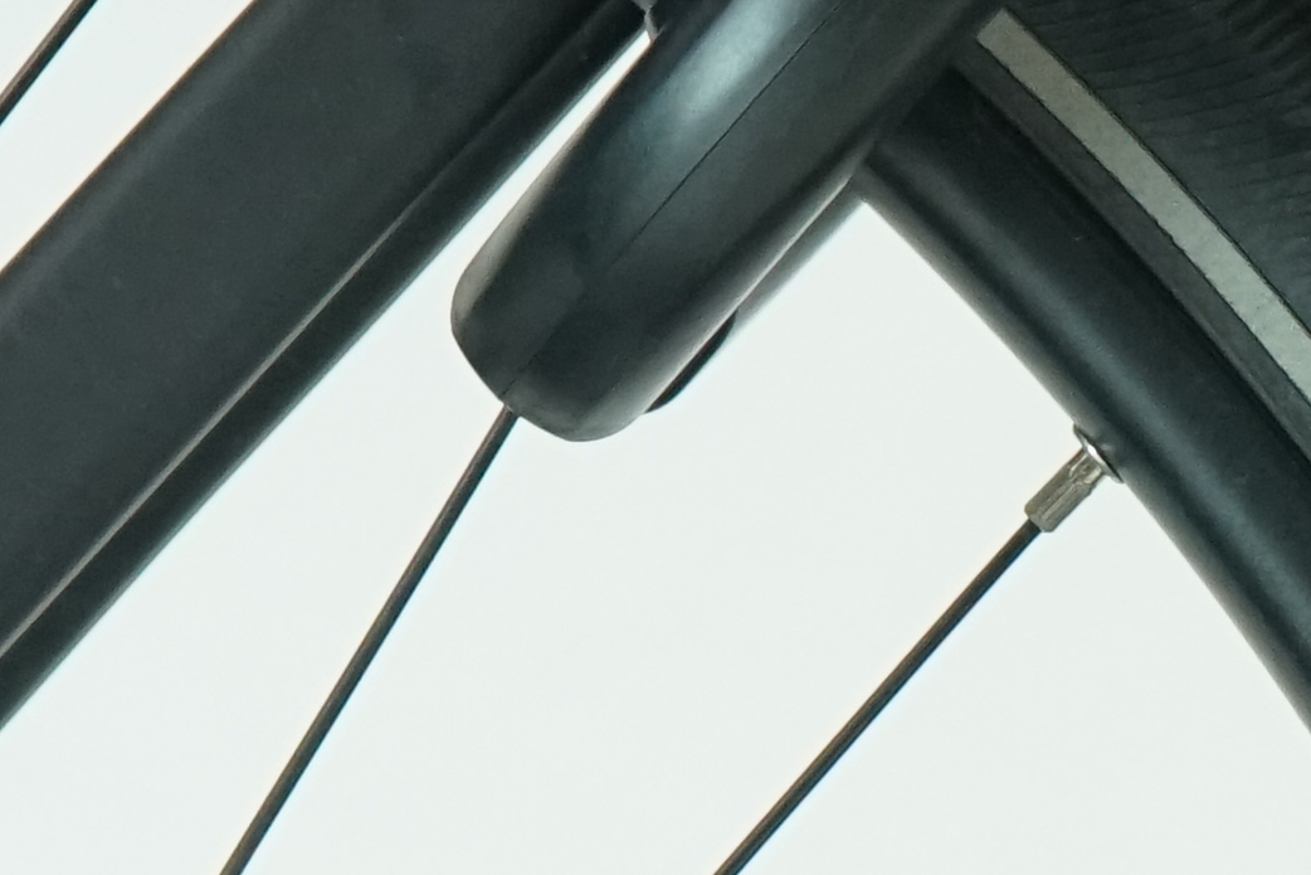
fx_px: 12164
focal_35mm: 334
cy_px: 2416
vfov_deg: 4.0
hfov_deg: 6.1
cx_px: 1909
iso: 2500
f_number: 7.1
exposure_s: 1/200
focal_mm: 58
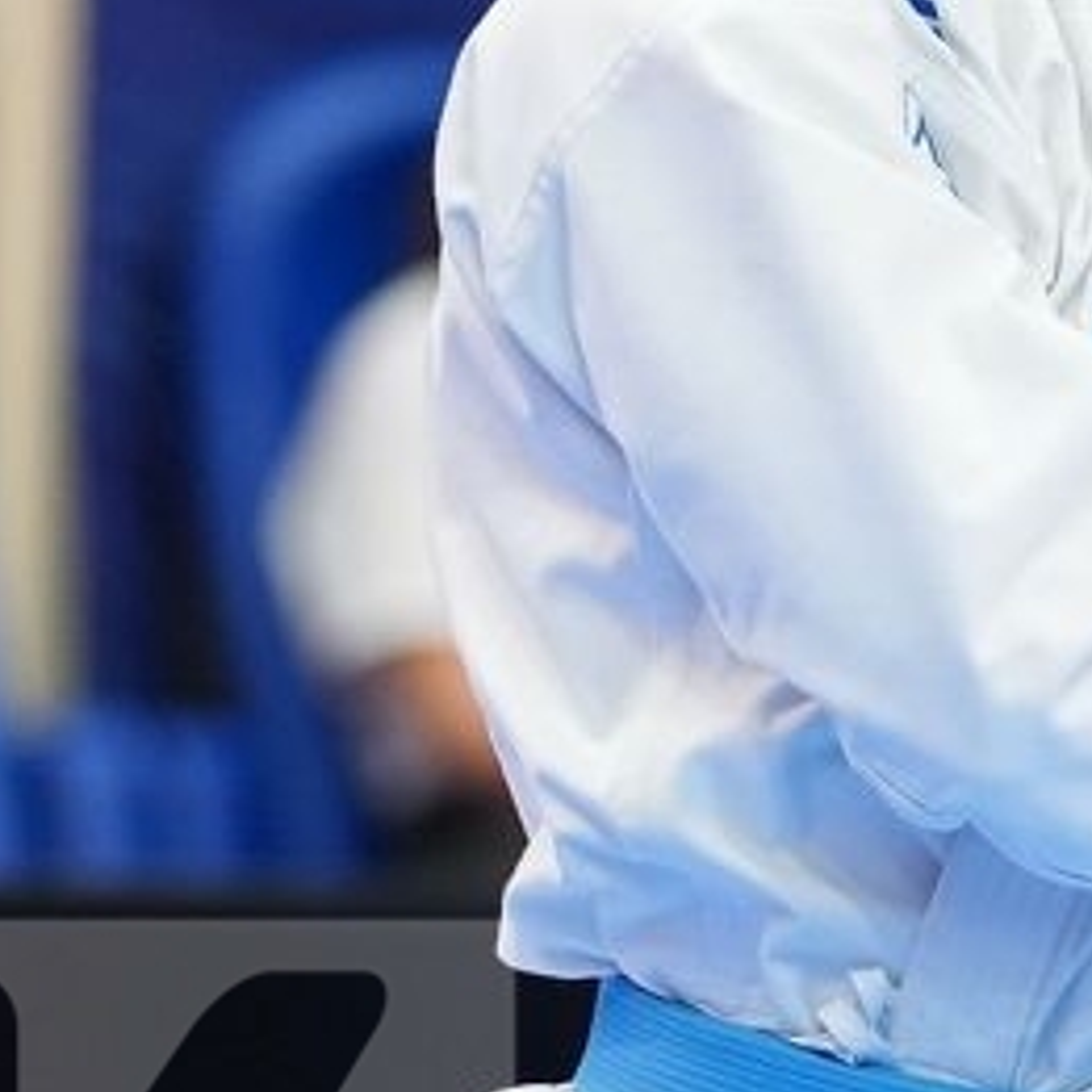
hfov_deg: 2.0
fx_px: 30979
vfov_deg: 2.0
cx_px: 1544
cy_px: 1301
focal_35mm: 868
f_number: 2.8
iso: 1250
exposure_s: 1/500
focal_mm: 148
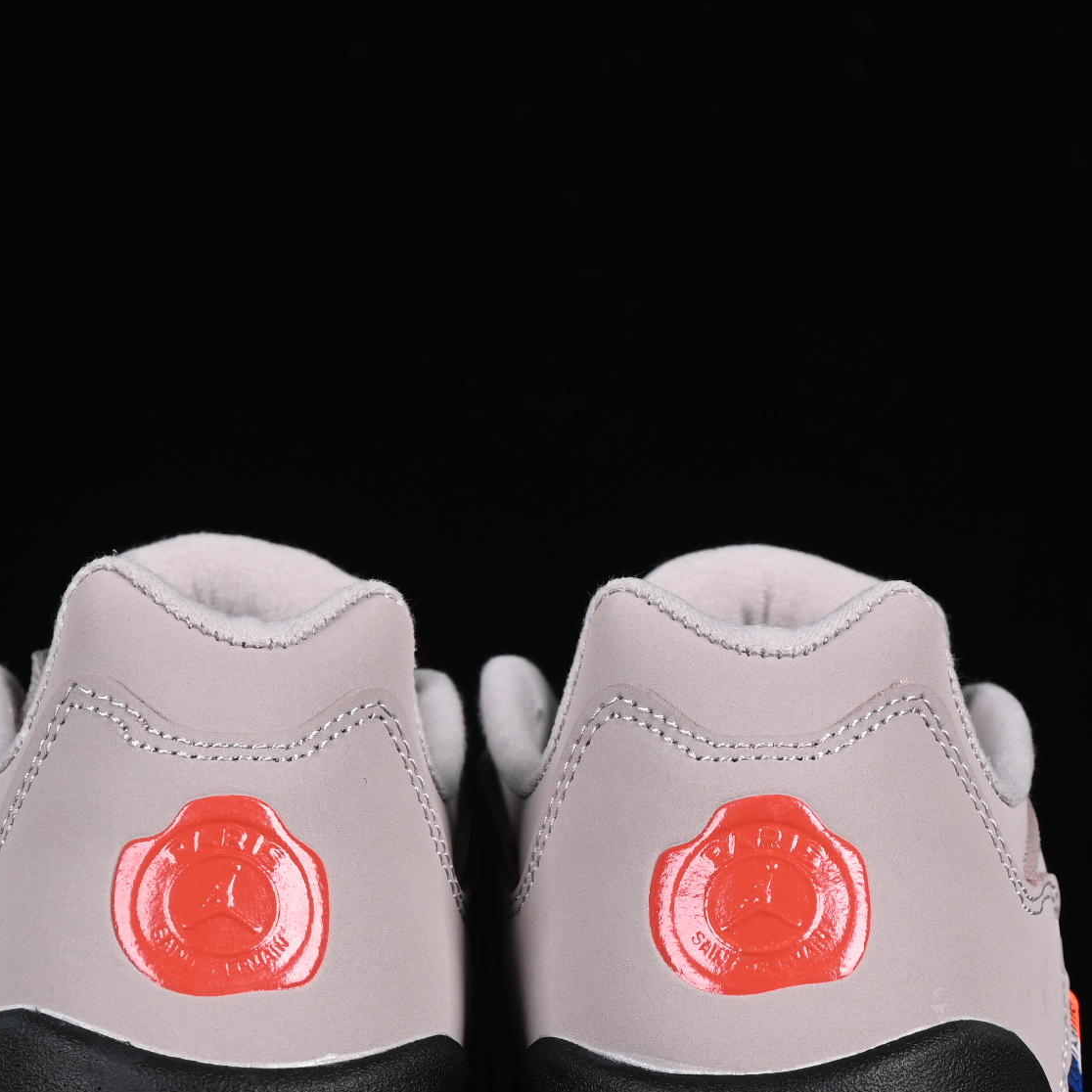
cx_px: 523
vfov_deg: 11.0
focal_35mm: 159
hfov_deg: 11.0
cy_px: 801
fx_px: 5675
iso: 160
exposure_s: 1/60
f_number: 6.3
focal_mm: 50
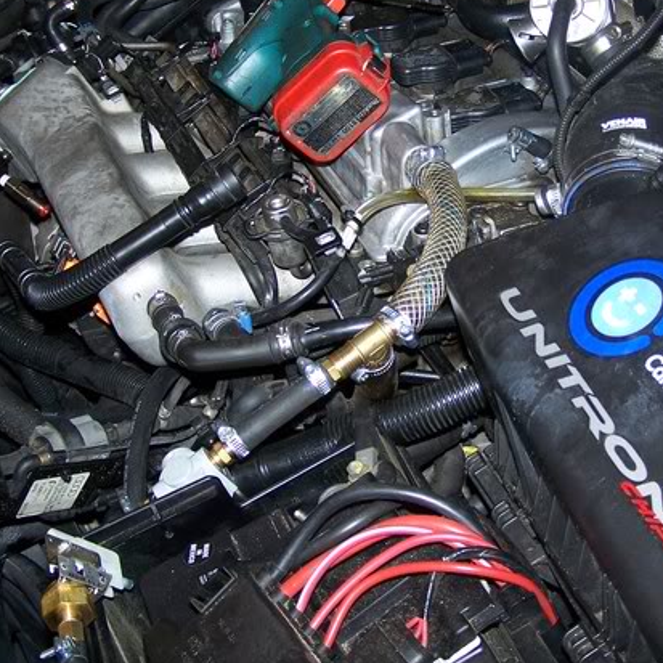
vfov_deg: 26.5
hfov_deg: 26.4
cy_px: 278
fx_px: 1408
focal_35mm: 65
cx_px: 432
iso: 80
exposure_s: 1/60
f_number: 2.8
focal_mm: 6.3
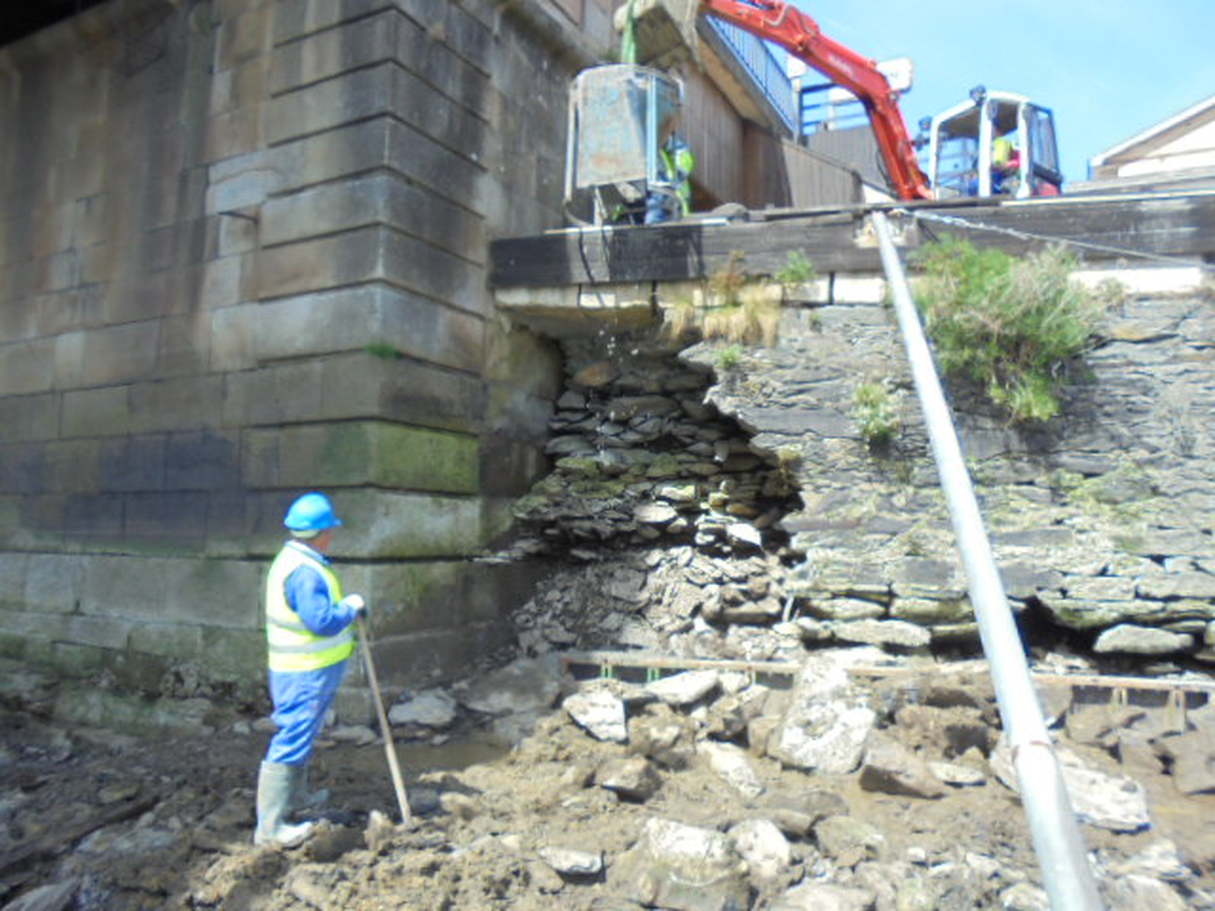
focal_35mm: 26
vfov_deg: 53.1
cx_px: 608
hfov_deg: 67.3
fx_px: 913
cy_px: 456
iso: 100
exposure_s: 1/320
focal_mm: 4.6
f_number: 3.5
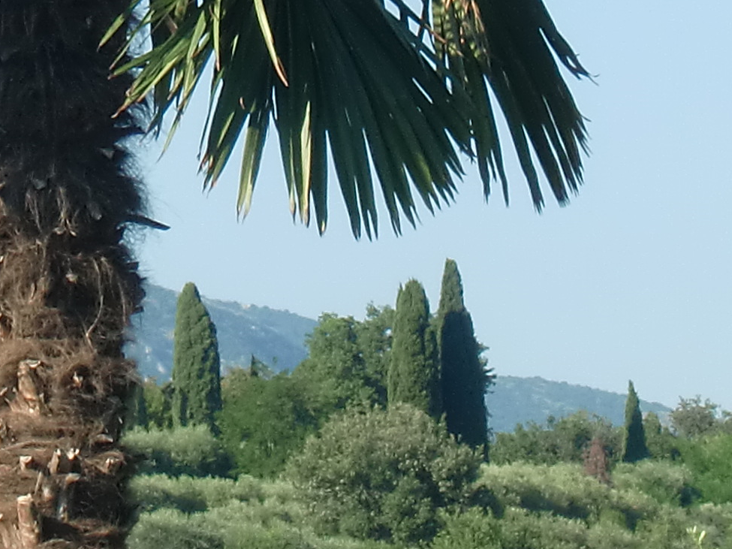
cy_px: -143
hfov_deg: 5.5
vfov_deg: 4.1
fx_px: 7633
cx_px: -131
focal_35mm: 361
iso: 64
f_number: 5.4
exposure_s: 1/250
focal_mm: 15.81
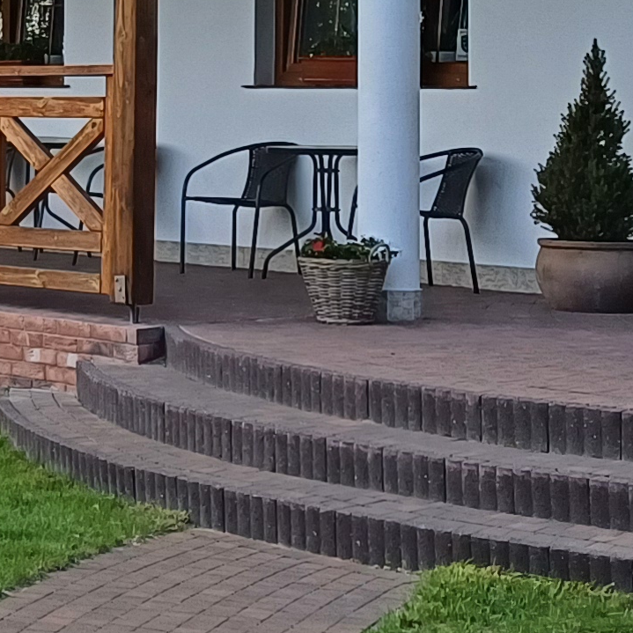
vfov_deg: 14.1
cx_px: -348
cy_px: 114
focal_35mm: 123
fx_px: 2545
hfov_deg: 13.3
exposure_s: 1/105
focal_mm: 4.65
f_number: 1.8
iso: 50
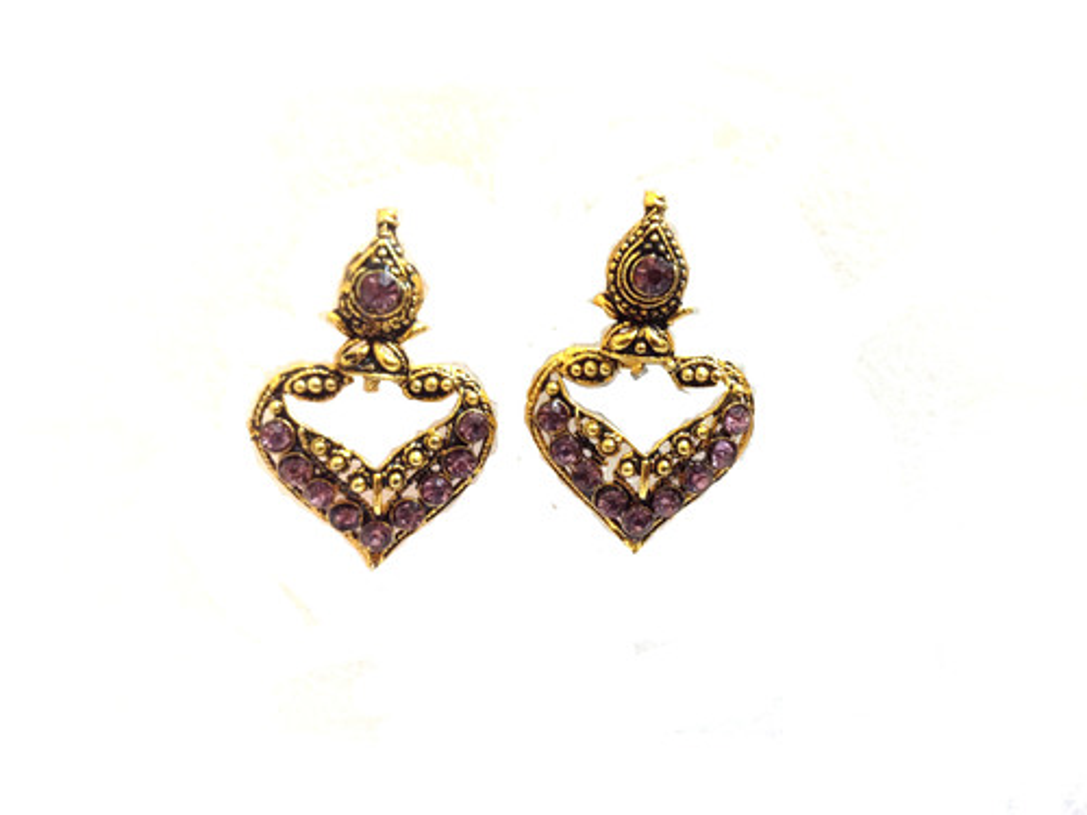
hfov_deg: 52.6
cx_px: 544
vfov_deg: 40.7
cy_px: 408
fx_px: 1099
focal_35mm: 35
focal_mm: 4.28
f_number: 2.4
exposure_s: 1/20
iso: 160
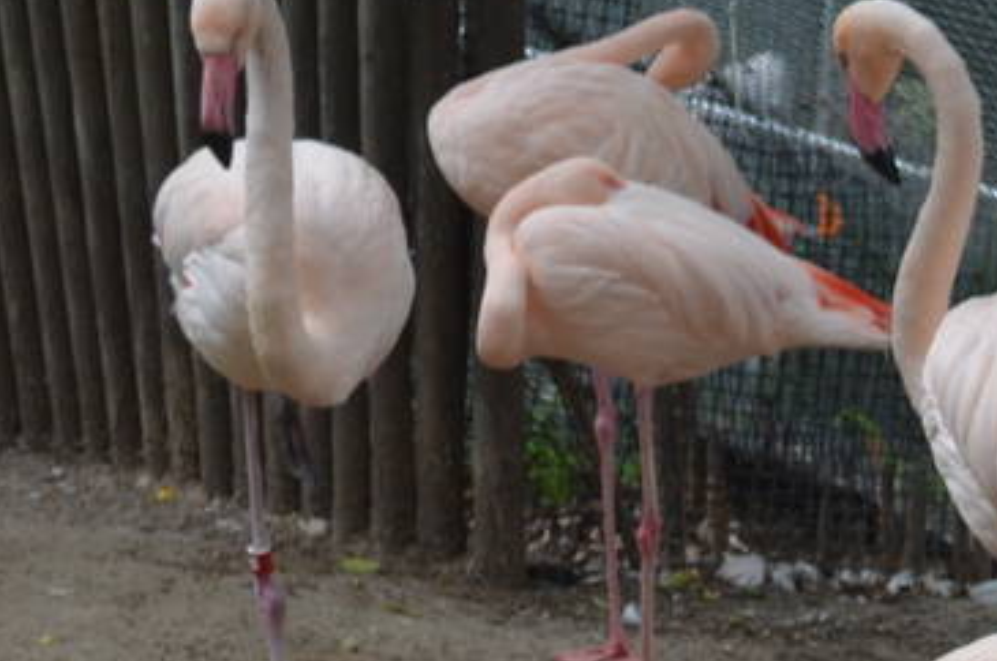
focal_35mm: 250
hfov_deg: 8.1
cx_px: 1560
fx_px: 6911
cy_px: 1409
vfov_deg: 5.3
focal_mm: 38
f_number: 5.3
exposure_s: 1/125
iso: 400
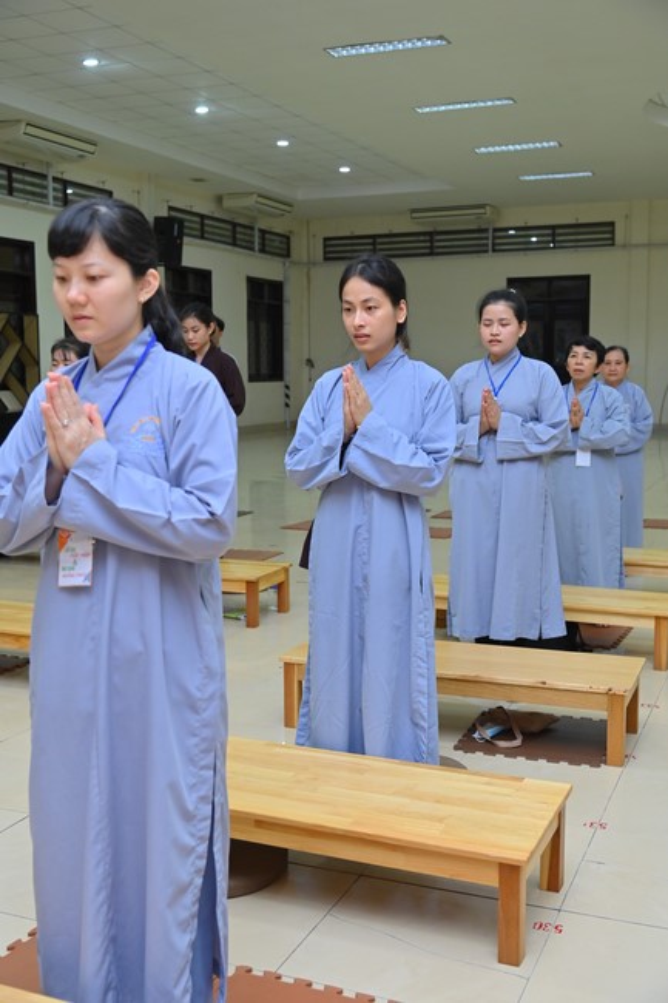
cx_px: 334
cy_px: 502
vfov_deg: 50.7
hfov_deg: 35.0
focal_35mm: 38
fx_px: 1058
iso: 1250
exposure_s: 1/125
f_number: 5
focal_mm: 38
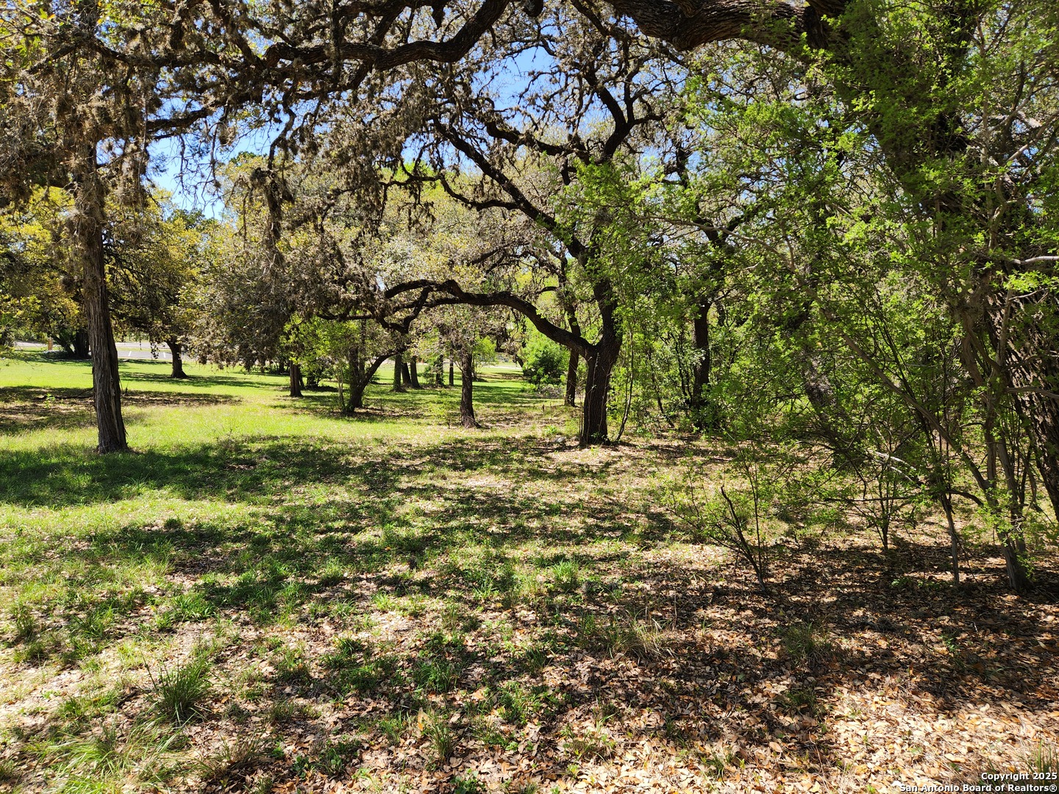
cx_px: 530
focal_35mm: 23
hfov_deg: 73.9
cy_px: 397
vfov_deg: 58.9
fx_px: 704
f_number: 1.8
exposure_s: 1/532
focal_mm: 5.4
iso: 20
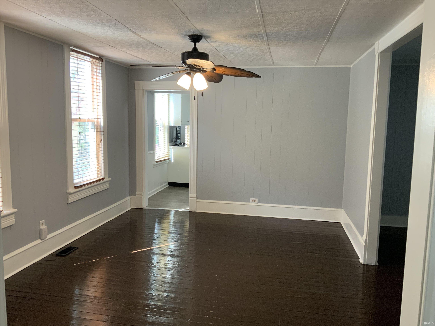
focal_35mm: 29
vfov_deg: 48.2
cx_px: 218
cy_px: 163
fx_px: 364
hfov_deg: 61.7
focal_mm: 3
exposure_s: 1/60
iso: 64
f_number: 1.8
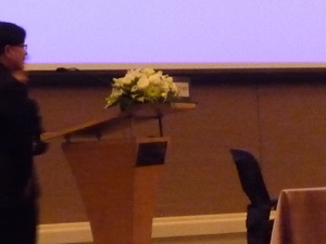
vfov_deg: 7.6
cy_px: 169
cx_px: 206
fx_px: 1836
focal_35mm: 195
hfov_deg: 10.1
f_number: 4.3
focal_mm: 8.8
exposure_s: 1/8
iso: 800
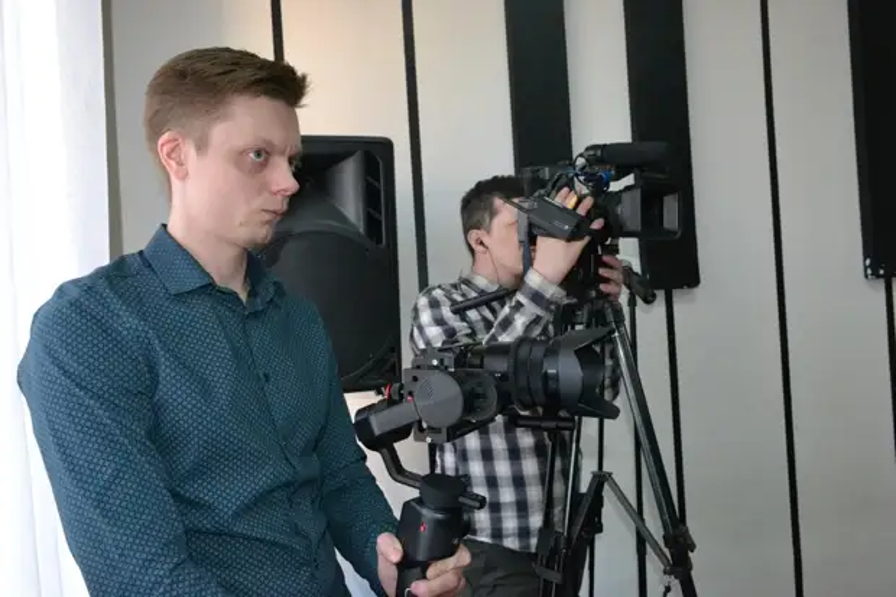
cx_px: 448
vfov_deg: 47.9
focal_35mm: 27
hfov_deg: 67.4
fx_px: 672
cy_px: 298
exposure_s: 1/200
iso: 3200
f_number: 6.3
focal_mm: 18
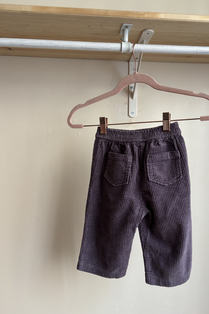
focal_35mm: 28
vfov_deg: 65.5
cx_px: 116
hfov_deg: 46.3
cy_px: 155
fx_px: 244
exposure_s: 1/60
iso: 320
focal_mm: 5.96
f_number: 1.6
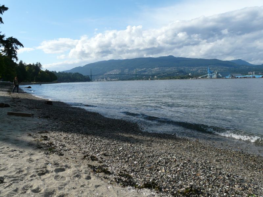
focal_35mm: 28
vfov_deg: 49.7
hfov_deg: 63.4
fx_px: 213
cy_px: 98
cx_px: 132
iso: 100
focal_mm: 4.6
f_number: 5.6
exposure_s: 1/500
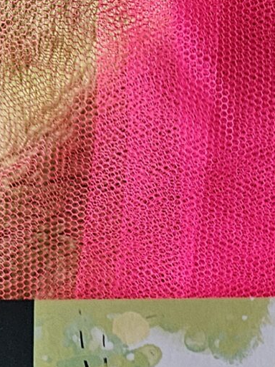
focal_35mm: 115
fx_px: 1218
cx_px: 265
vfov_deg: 14.3
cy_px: 737
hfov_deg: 12.7
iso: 100
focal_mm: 5.4
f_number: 1.8
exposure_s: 1/190
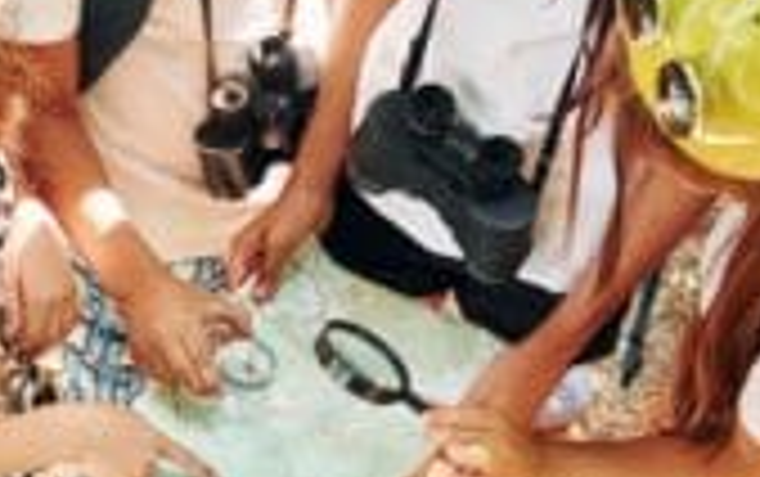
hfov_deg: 22.8
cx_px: 324
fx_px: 1887
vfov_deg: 14.4
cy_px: 346
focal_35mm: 91
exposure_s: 1/320
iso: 2000
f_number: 3.2
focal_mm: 36
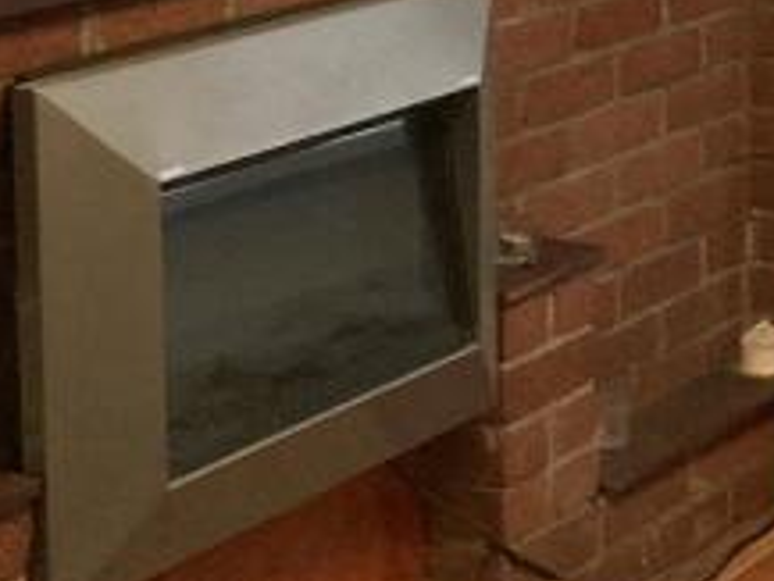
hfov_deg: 14.1
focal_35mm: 132
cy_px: -192
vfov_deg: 11.0
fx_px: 2953
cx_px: 1099
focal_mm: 3.99
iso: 250
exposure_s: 1/33
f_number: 1.8
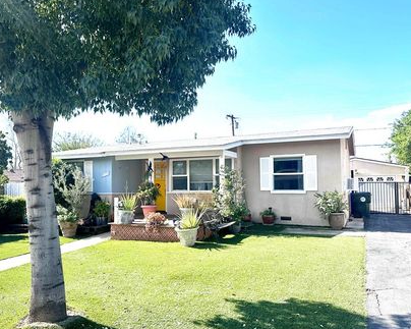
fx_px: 353
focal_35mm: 29
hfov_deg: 60.4
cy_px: 171
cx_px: 189
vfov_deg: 49.9
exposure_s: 1/3247
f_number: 1.78
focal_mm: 6.86
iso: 80
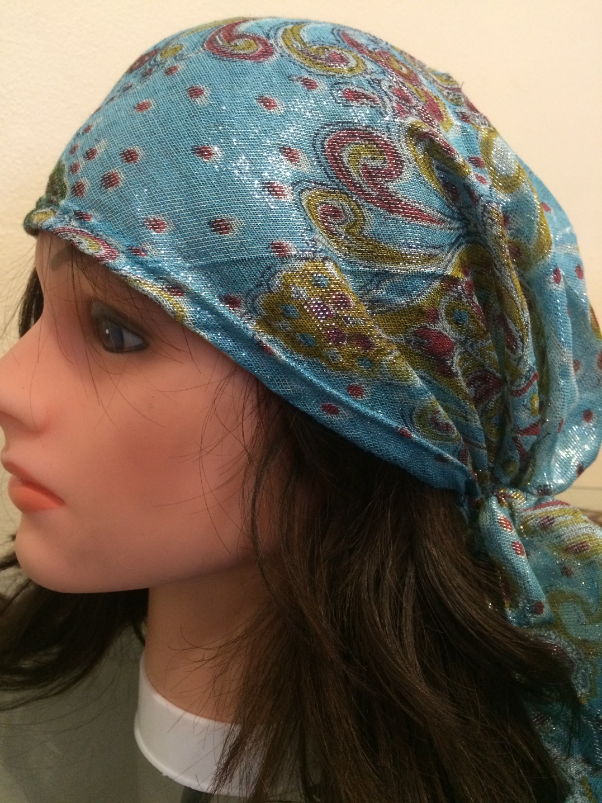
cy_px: 402
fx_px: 672
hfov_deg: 48.2
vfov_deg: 61.7
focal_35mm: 29
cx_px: 301
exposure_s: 1/17
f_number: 2.2
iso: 250
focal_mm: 4.15
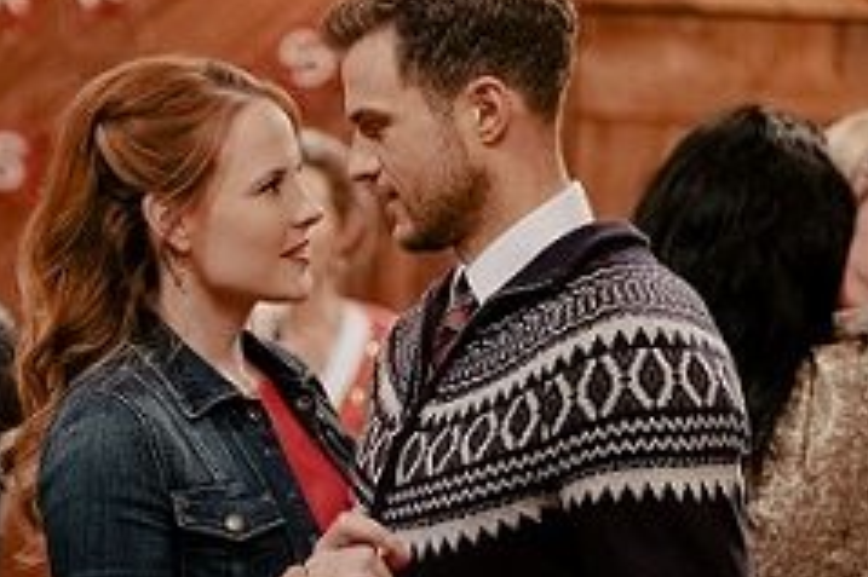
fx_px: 5277
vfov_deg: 6.3
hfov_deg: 9.4
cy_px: 381
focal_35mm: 219
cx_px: 369
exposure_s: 1/160
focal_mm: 90.6
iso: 6400
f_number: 2.8
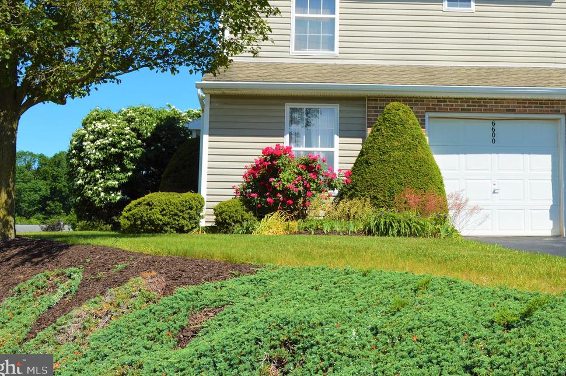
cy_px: 105
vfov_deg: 27.2
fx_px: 770
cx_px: 383
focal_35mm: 49
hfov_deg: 39.8
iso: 100
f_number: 8
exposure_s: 1/250
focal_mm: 22
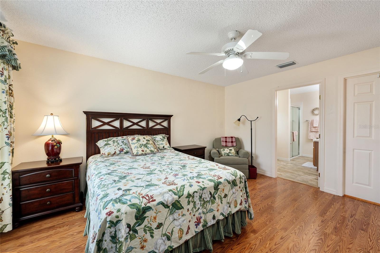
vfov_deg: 81.2
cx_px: 190
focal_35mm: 14
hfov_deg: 104.3
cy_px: 126
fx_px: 148
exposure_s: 1/6
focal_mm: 14
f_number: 6.3
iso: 250
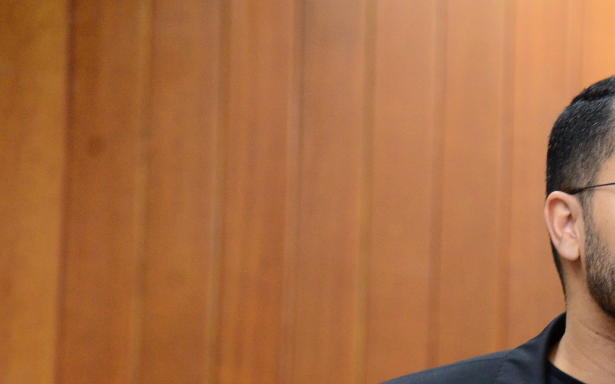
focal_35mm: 250
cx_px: 705
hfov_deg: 8.3
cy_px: 388
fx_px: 4190
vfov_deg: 5.2
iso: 2500
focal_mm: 105
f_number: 4
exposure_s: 1/60
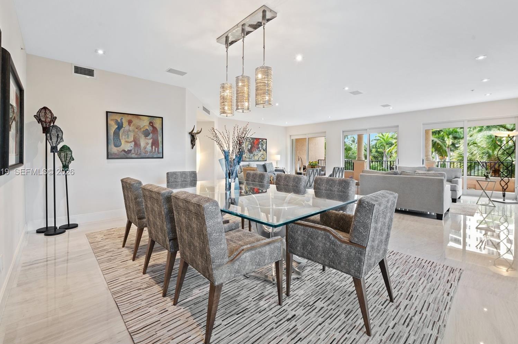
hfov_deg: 100.3
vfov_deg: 77.2
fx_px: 216
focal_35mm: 15
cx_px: 244
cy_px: 173
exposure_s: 1/2
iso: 200
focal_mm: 14
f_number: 8
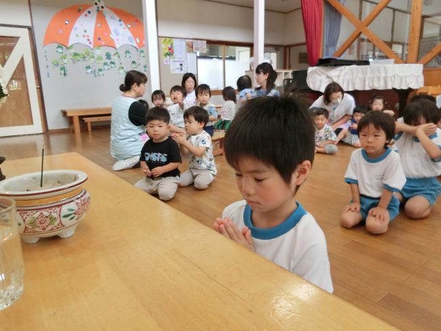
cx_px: 220
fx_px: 319
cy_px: 166
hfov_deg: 69.4
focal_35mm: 25
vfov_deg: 54.9
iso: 400
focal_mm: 4.5
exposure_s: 1/80
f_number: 3.5
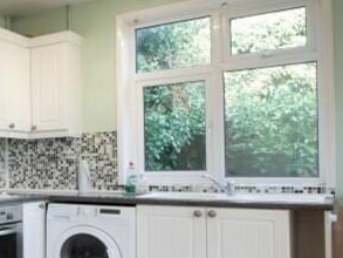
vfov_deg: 29.6
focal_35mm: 49
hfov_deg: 27.5
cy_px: 164
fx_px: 486
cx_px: -165
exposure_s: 1/60
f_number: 4
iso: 320
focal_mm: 7
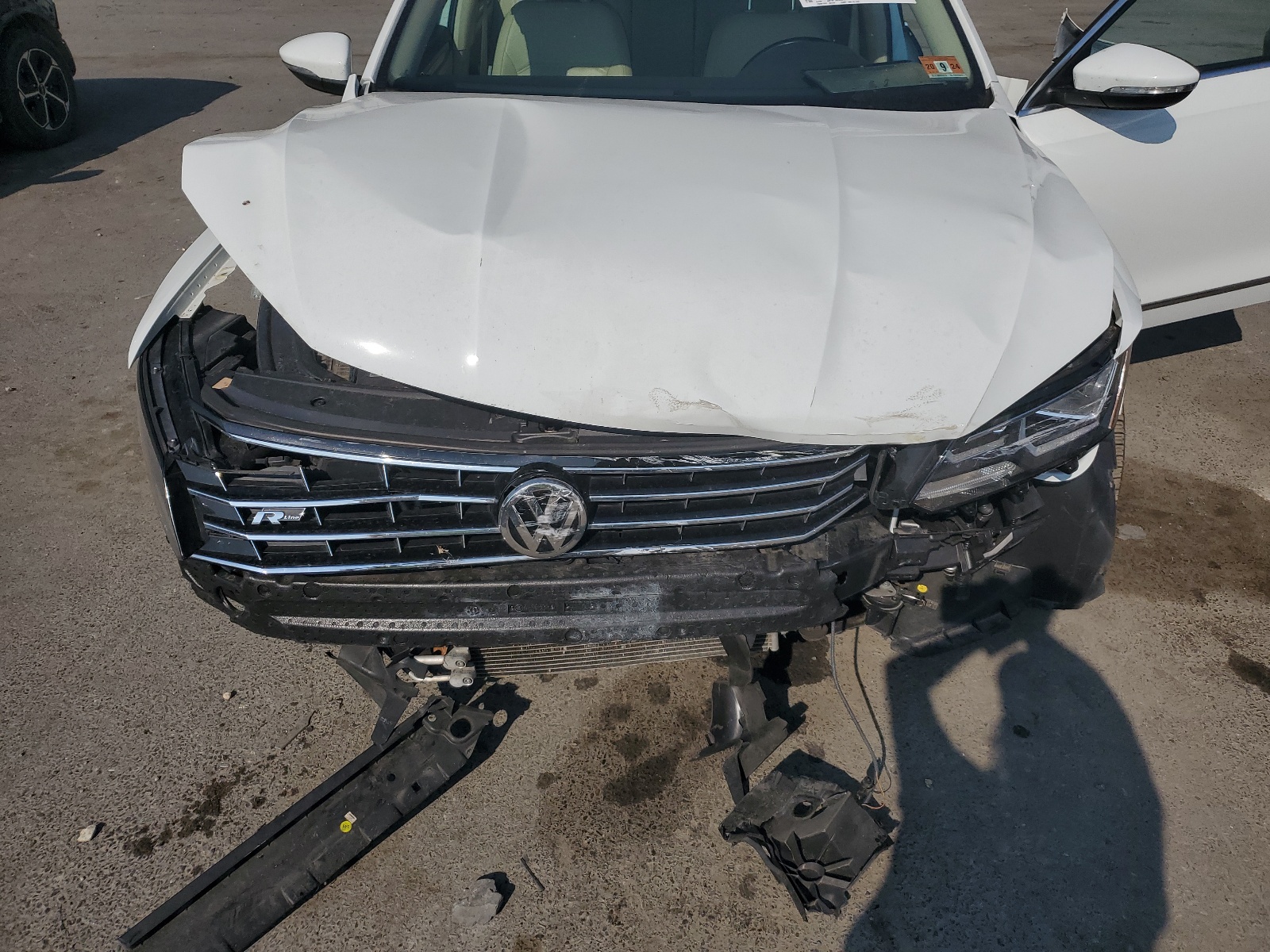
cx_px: 635
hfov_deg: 67.3
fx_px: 954
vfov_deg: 53.1
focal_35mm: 26
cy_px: 476
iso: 50
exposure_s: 1/10000
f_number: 1.5
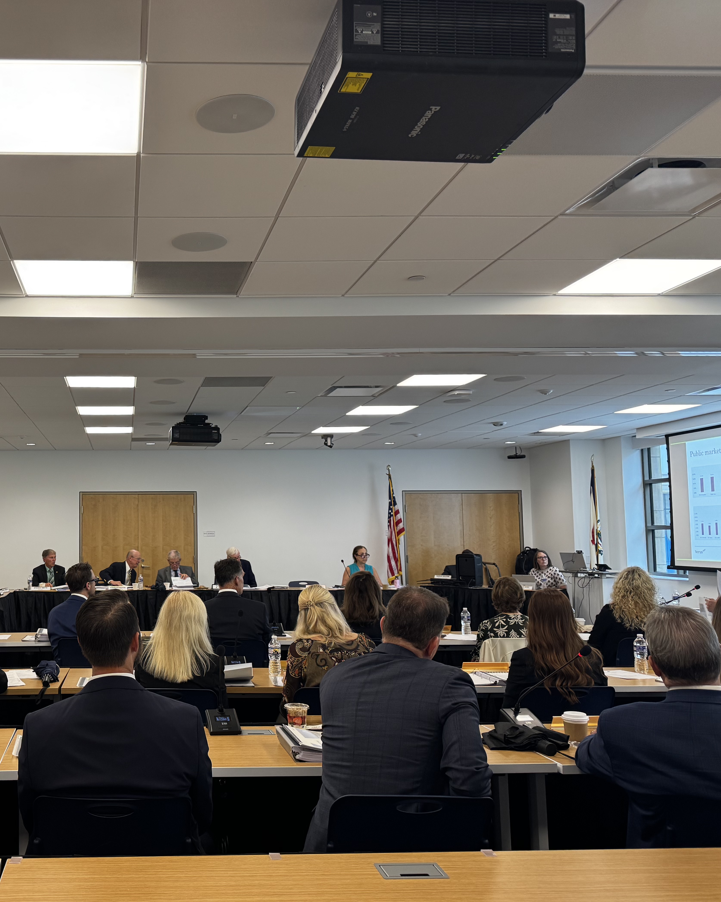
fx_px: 854
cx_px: 139
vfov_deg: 55.7
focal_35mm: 32
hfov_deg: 43.5
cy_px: 460
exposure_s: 1/90
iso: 160
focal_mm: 6.76
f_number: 1.78
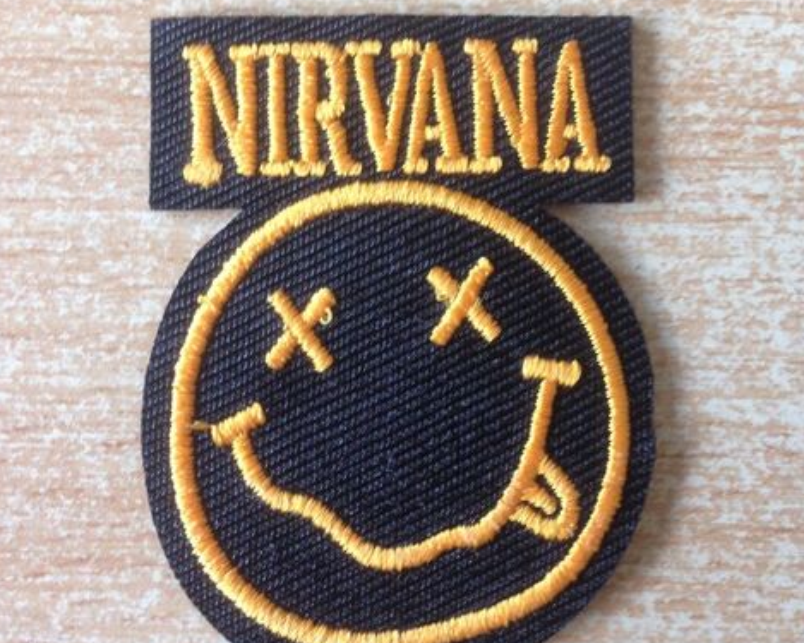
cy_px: 247
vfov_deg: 34.0
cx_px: 396
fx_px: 1047
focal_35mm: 44
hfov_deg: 42.0
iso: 50
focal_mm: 4.12
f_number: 2.4
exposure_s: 1/20
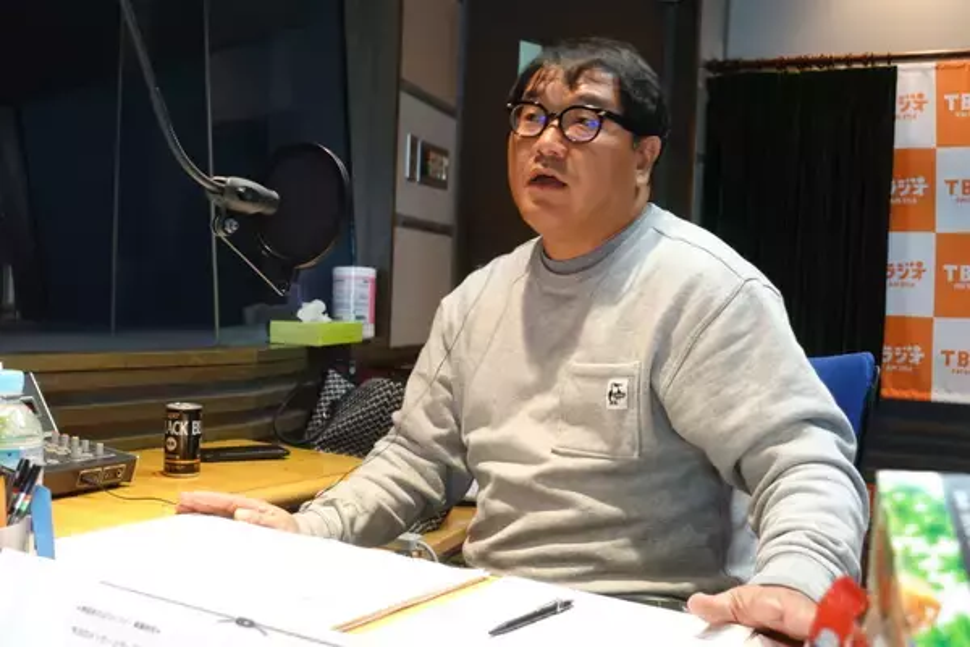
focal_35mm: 38
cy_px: 324
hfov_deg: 50.7
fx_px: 1024
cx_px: 485
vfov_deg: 35.1
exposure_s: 1/40
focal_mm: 14.1
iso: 500
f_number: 2.8
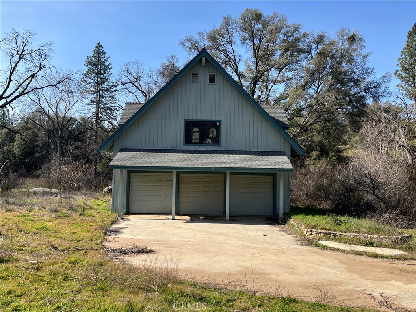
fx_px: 312
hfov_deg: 67.3
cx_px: 208
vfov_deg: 53.1
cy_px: 156
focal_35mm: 26
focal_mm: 5.1
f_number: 1.6
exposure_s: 1/2137
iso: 50
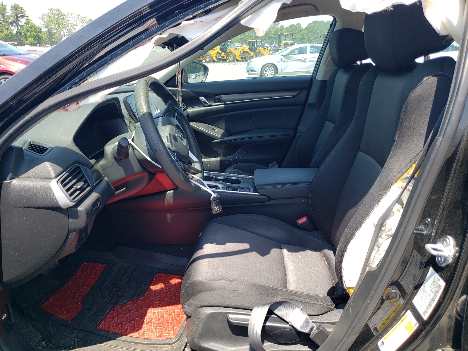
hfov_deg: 67.3
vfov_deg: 53.1
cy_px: 176
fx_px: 352
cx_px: 234
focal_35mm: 26
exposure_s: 1/625
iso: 50
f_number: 1.5
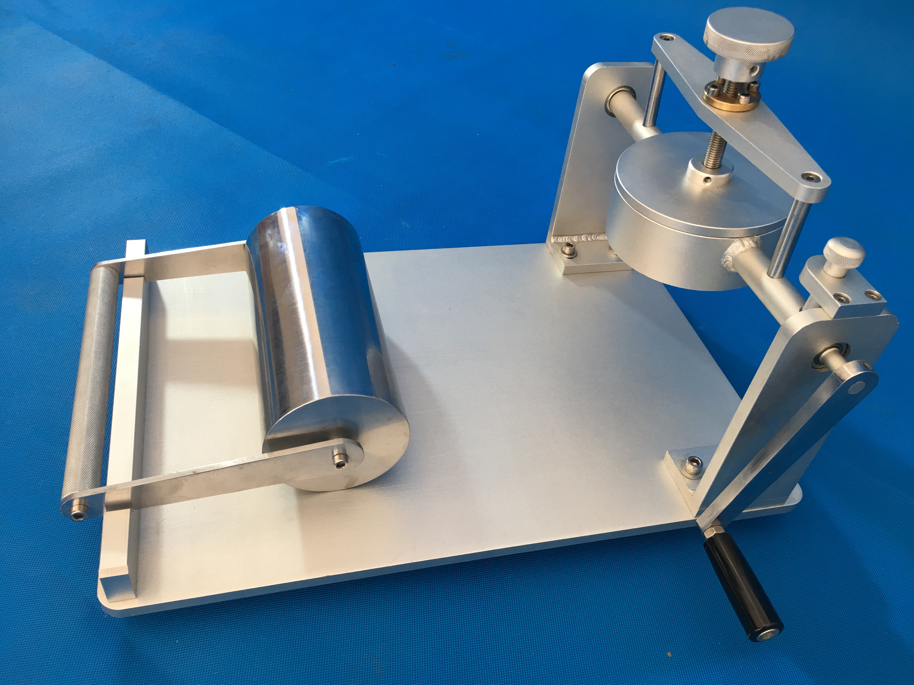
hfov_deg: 61.7
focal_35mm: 29
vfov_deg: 48.2
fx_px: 766
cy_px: 342
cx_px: 457
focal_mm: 4.15
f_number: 2.2
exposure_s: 1/33
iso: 25
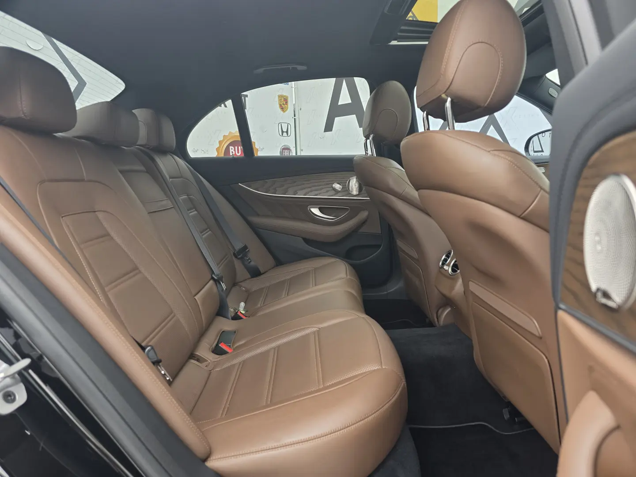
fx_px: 423
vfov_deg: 58.9
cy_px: 238
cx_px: 318
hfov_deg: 73.9
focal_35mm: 23
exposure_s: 1/180
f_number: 1.7
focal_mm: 6.3
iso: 125
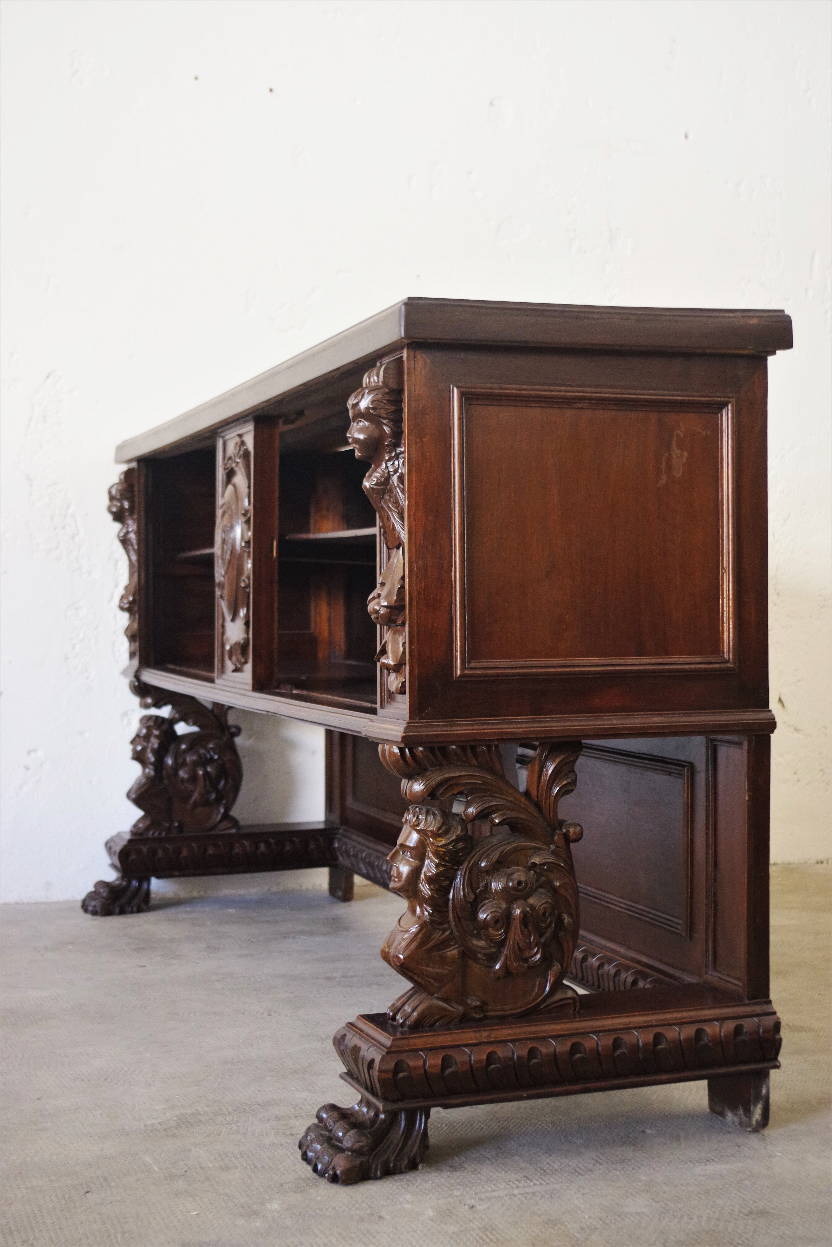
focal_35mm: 49
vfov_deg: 40.3
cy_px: 624
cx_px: 416
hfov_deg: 27.5
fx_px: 1699
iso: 1600
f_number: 4
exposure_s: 1/60
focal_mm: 32.5
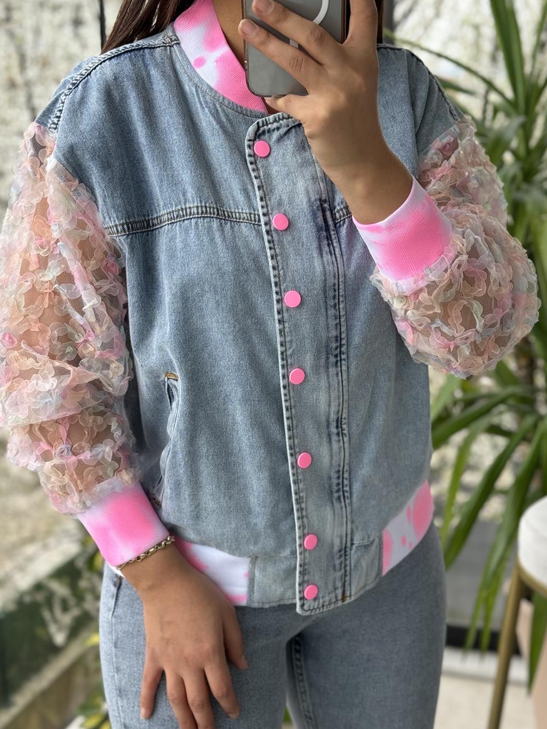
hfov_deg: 26.6
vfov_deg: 34.9
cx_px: 271
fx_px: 1158
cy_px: 392
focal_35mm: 55
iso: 64
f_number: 1.78
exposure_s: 1/183
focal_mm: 6.86
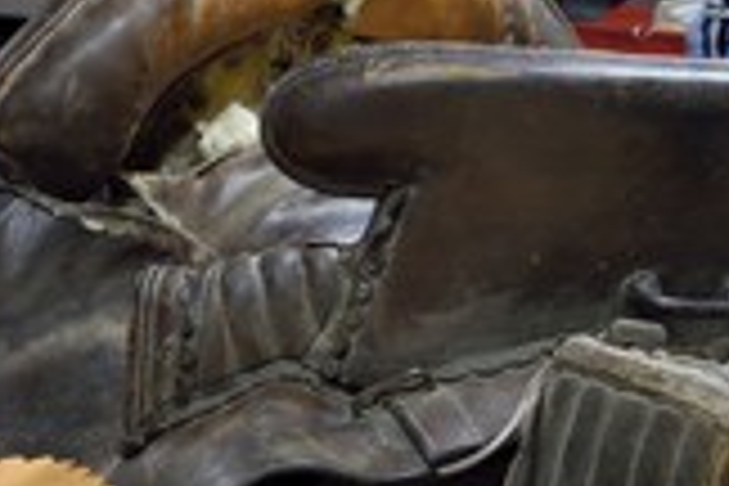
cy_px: 450
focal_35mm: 119
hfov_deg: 17.0
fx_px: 2410
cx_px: 94
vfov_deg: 11.4
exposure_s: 1/50
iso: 1600
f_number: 8
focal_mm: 46
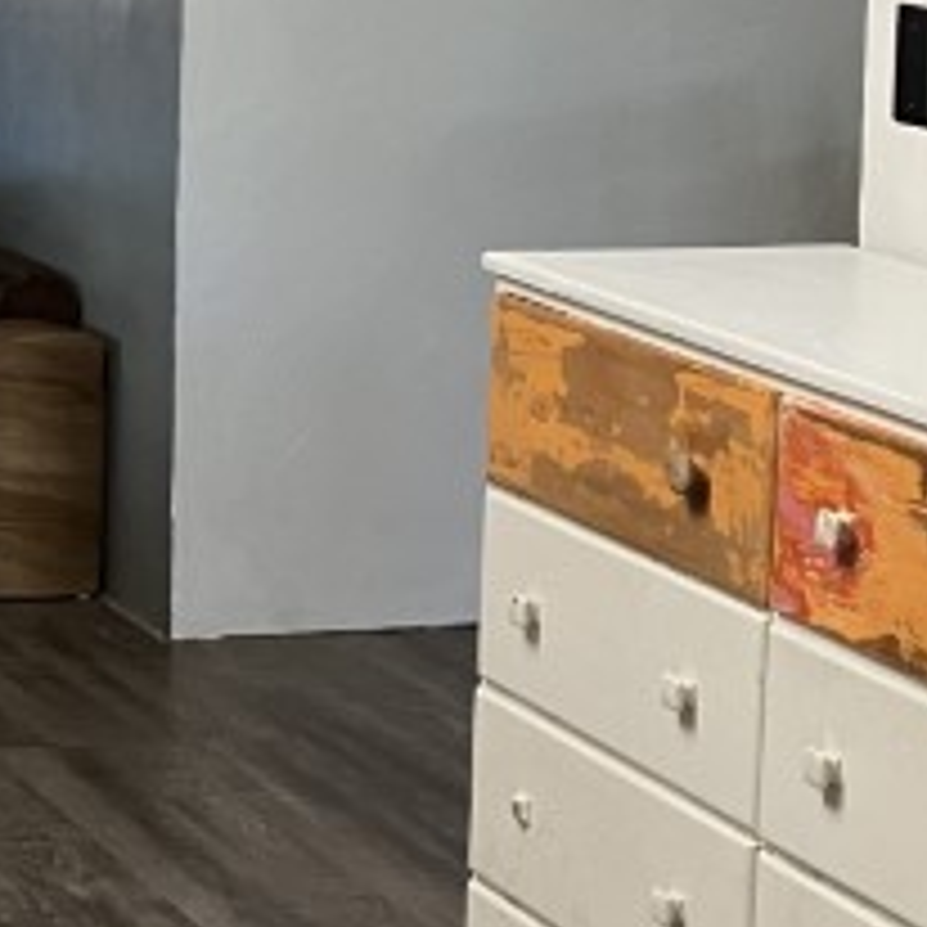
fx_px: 3727
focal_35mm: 123
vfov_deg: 14.1
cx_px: -626
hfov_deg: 13.1
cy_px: 104
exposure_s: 1/60
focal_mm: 3.99
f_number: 1.8
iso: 80
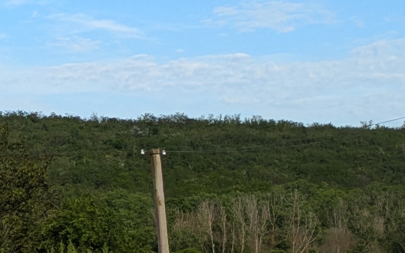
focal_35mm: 129
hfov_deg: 13.8
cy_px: -22
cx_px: -392
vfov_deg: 10.1
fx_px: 1424
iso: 50
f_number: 1.89
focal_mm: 5.43
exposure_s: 1/1292
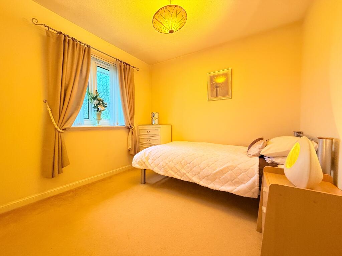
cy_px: 128
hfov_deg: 102.1
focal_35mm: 14
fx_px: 138
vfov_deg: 85.7
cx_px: 171
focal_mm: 2.22
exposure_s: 1/100
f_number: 2.2
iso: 400
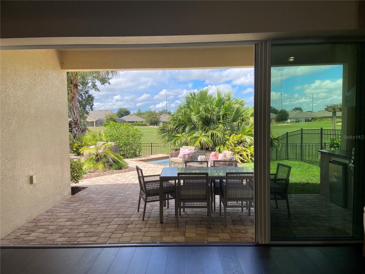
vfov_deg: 53.1
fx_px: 274
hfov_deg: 67.3
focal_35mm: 26
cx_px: 182
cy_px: 137
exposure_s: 1/1124
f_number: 1.8
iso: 32
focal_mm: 4.25
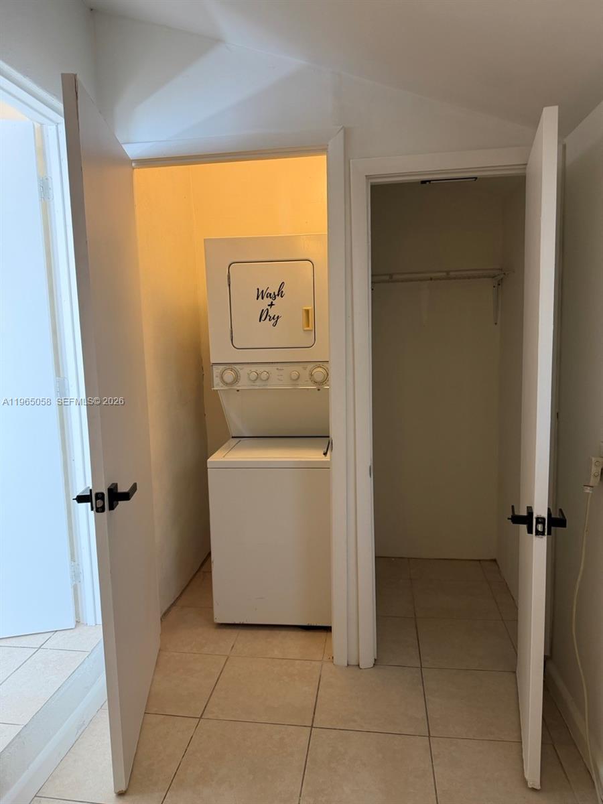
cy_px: 402
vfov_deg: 71.6
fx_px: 557
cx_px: 302
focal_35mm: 24
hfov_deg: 56.8
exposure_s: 1/60
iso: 160
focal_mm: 6.76
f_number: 1.78
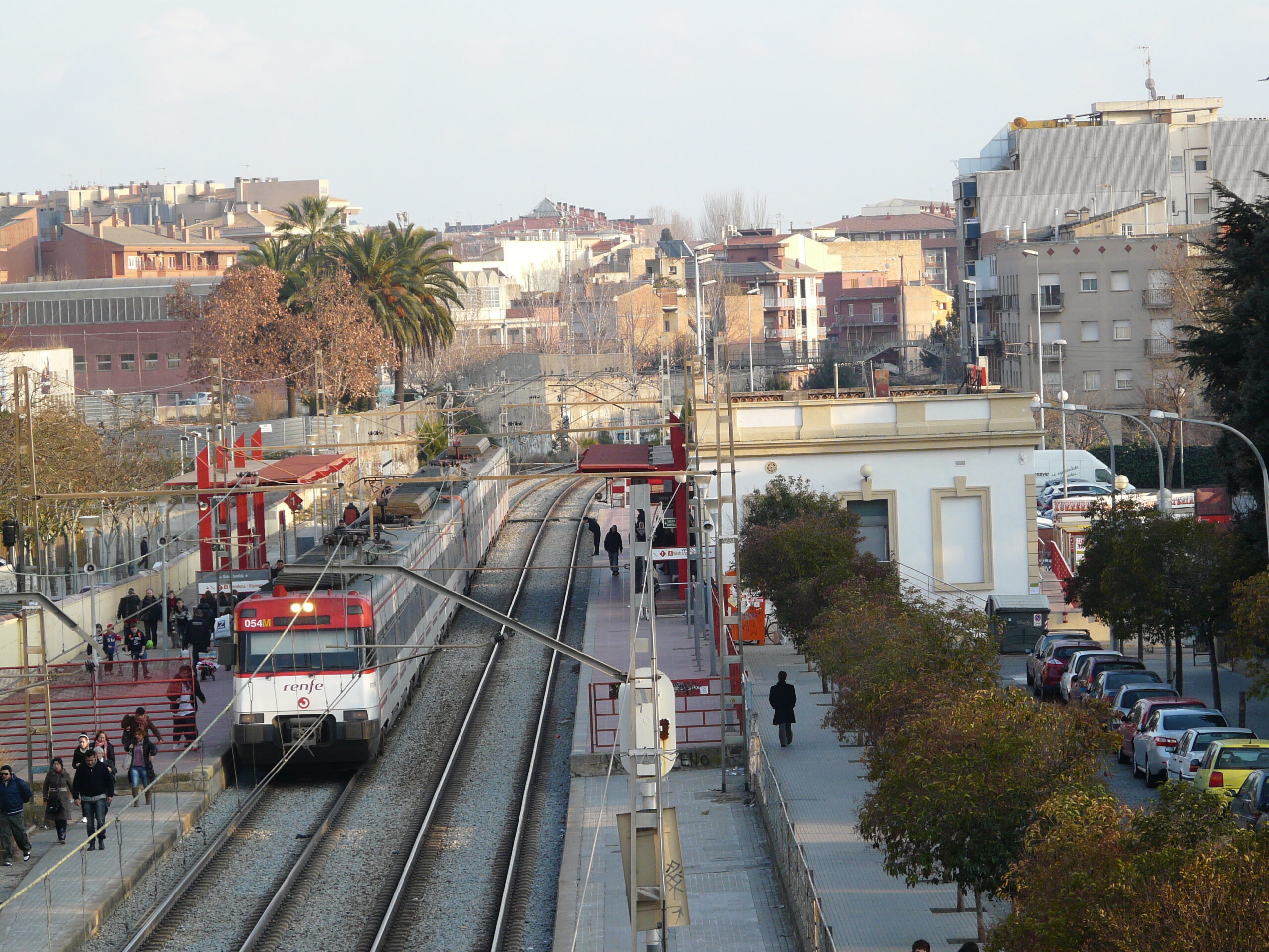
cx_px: 634
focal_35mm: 168
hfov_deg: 11.8
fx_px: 6159
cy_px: 476
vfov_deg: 8.8
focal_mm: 27.6
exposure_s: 1/200
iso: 100
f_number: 4
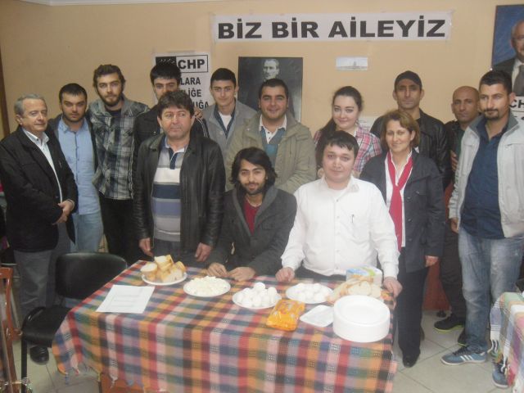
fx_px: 515
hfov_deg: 54.0
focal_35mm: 34
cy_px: 196
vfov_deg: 41.8
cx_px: 262
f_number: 2.8
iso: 200
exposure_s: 1/45
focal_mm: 6
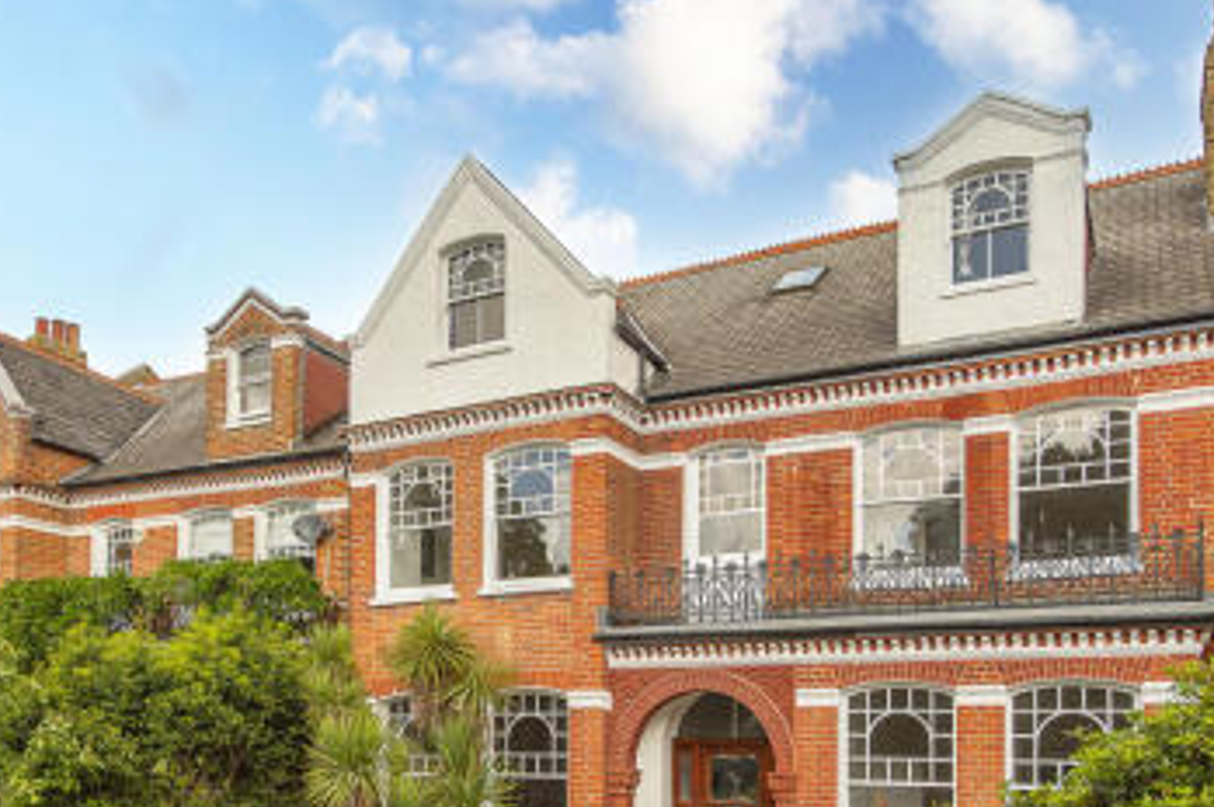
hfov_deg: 62.0
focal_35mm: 30
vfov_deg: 42.9
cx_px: 609
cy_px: 544
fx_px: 1011
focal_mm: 22
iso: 250
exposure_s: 1/1000
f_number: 5.6
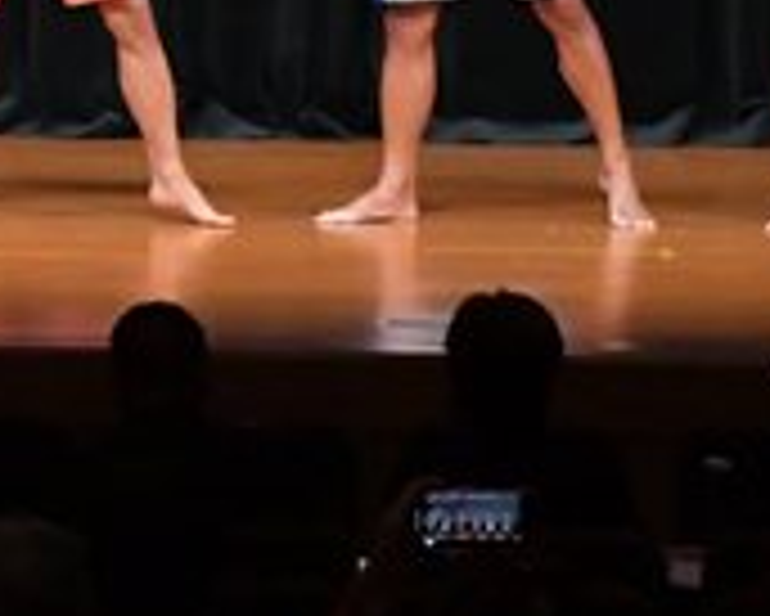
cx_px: -160
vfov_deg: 3.5
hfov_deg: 4.3
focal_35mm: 447
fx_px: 10193
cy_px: -175
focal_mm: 70
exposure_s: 1/400
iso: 5000
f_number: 5.6
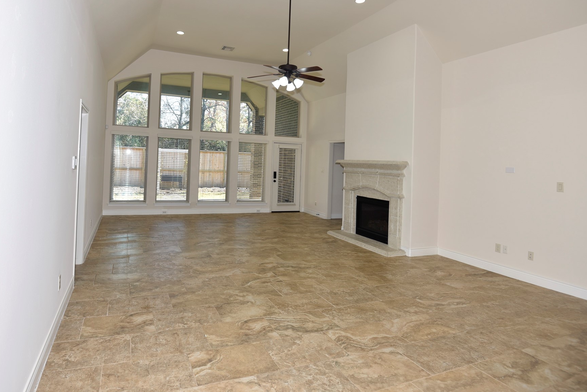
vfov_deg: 61.3
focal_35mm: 20
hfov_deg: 83.4
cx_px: 249
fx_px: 326
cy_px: 151
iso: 100
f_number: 4
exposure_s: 1/60
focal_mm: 16
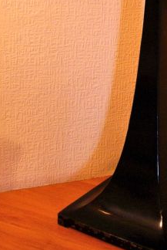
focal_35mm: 70
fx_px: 485
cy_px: -2
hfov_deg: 18.7
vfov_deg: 27.1
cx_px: 186
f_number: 3.5
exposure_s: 1/30
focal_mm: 18
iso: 400
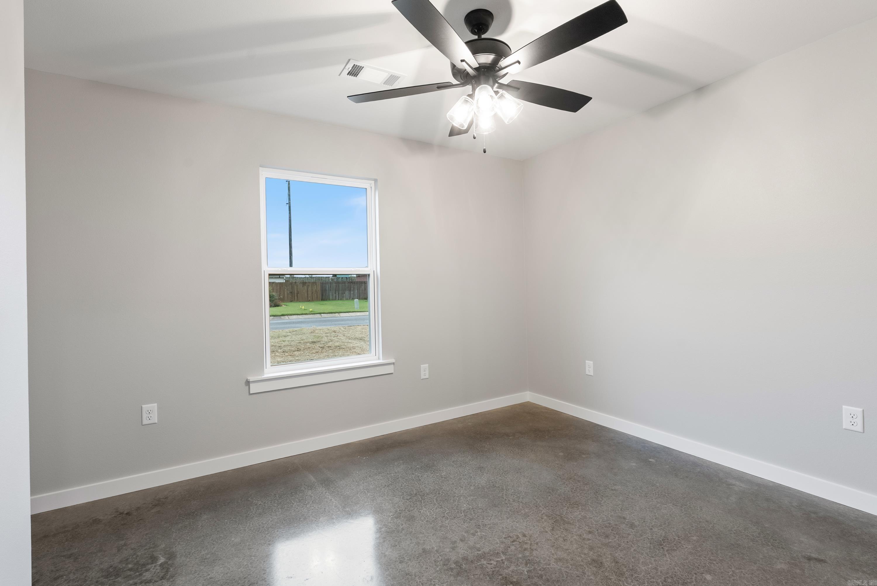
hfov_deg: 96.7
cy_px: 293
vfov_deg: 73.8
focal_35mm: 16
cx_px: 438
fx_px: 390
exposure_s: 1/1.67
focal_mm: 16
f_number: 9
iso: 250
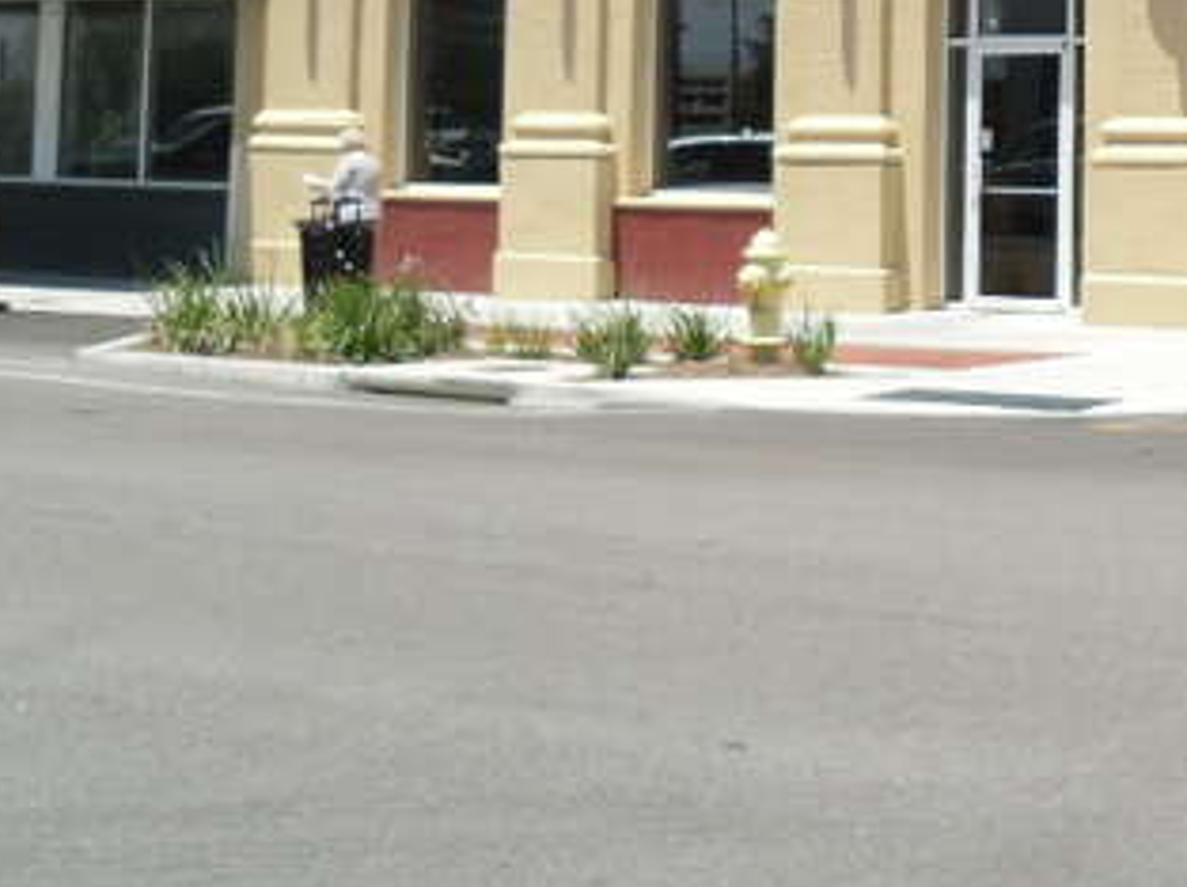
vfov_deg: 16.3
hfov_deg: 21.4
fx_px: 2980
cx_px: 1305
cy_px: -178
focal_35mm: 87
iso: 80
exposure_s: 1/152
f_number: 8.1
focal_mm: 6
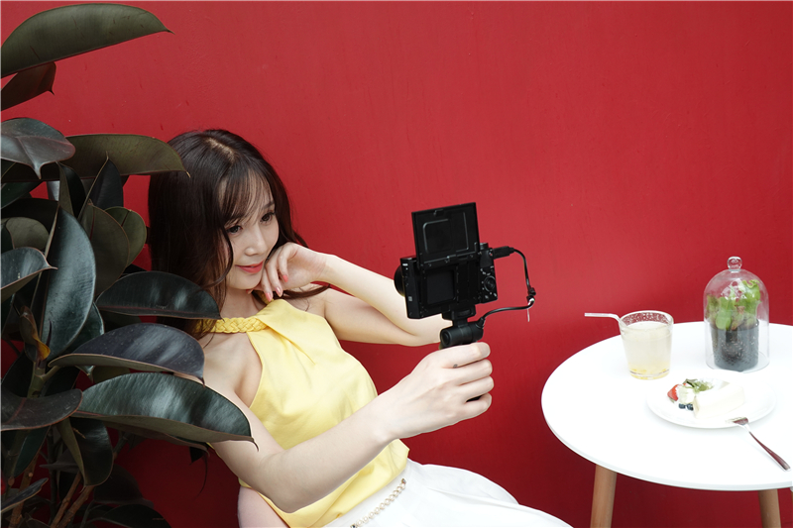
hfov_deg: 51.9
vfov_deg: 35.9
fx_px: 815
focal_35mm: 37
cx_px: 396
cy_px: 264
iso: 200
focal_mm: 13.56
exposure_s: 1/100
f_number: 4
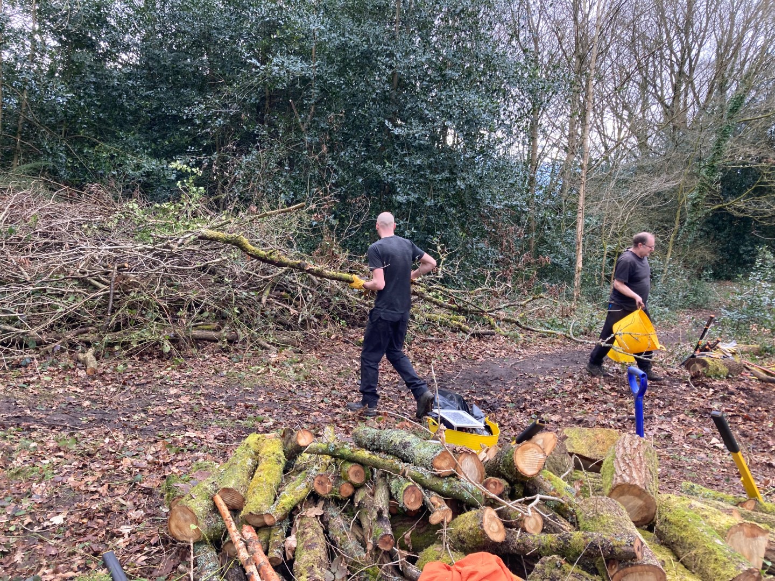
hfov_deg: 63.4
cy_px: 290
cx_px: 388
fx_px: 627
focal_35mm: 28
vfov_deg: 49.7
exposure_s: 1/125
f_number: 1.8
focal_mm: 3.99
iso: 20
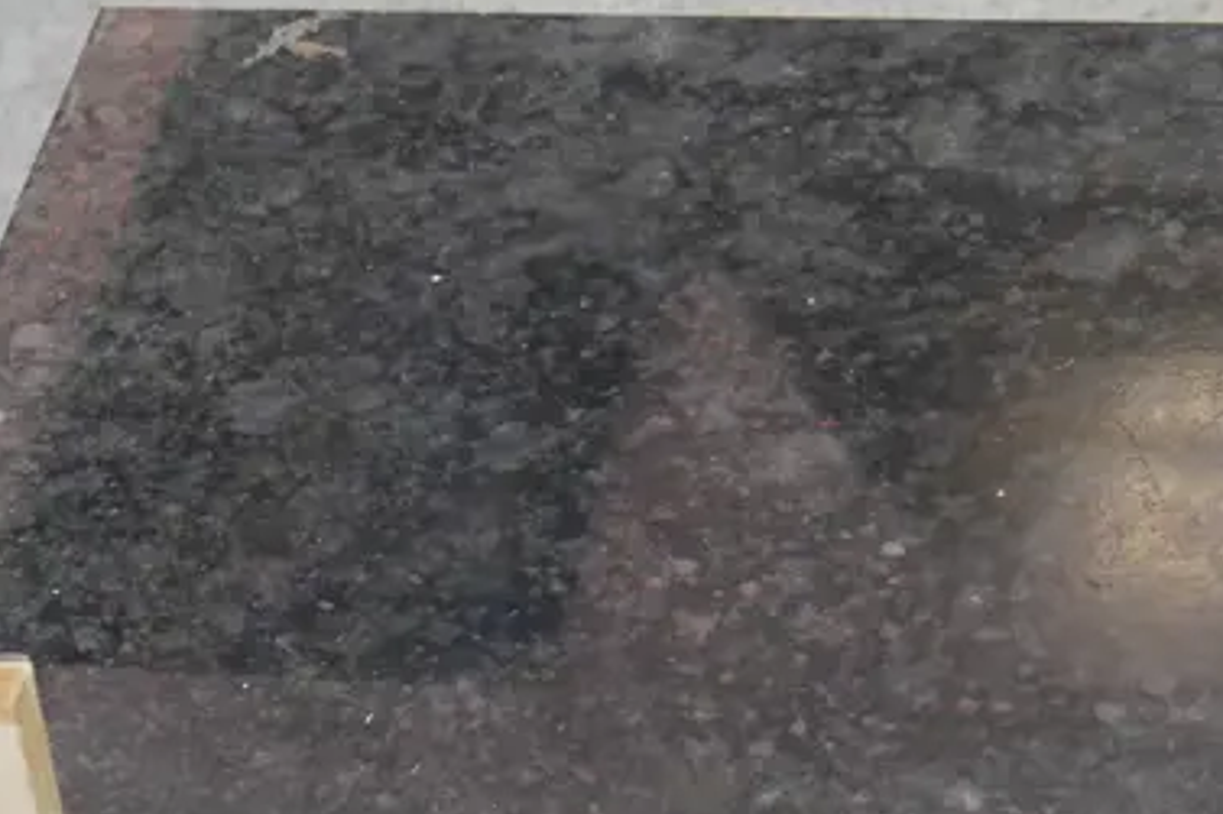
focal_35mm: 113
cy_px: 1007
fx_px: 3837
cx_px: 788
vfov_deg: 11.8
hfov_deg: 18.1
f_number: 4.5
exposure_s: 1/60
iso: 640
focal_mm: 20
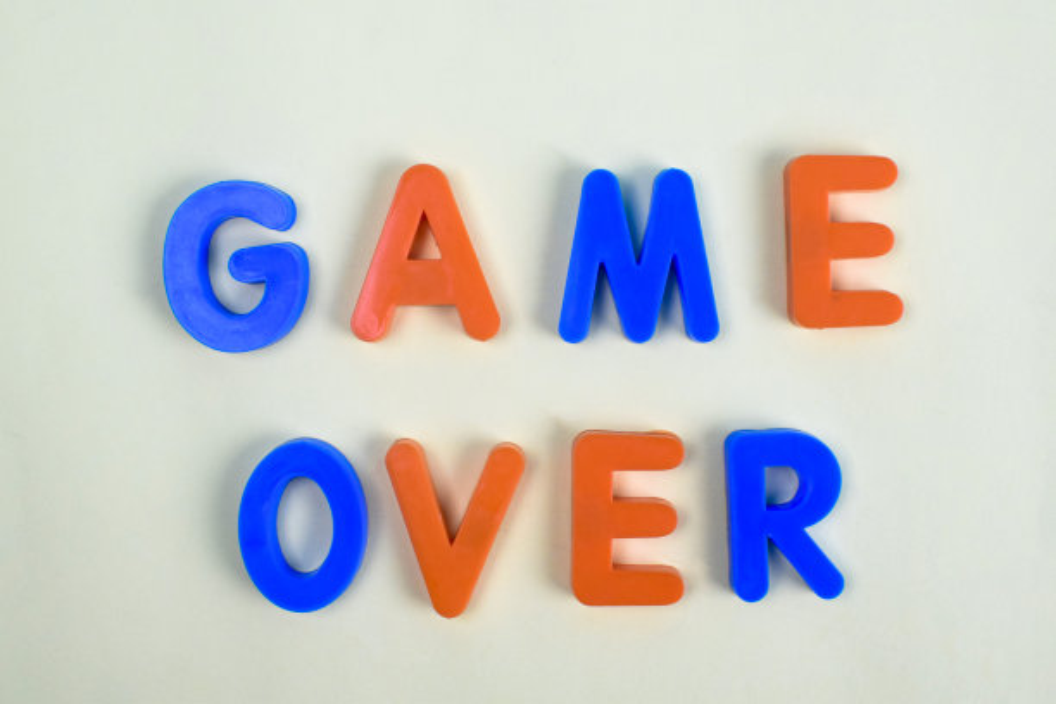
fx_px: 1540
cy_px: 352
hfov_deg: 37.9
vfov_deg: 25.8
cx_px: 528
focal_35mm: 52
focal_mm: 35
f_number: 7.1
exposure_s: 1/40
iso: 160
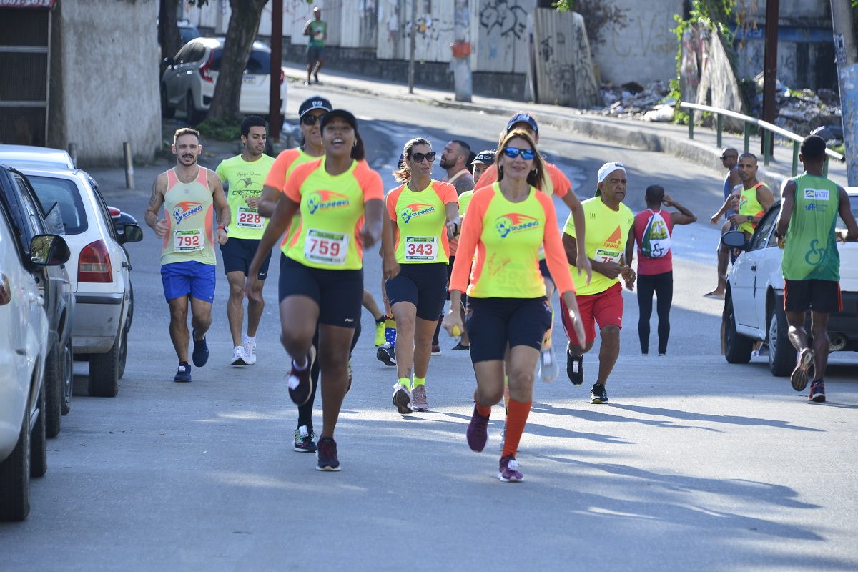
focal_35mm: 180
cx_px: 429
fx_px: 4290
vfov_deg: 7.6
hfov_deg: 11.4
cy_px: 286
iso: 125
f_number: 5.6
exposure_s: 1/125
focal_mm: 180
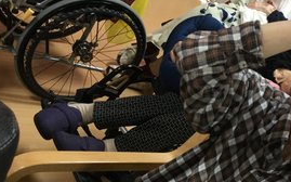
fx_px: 484
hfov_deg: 33.0
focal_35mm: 61
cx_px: 207
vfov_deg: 21.2
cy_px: 125
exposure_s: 1/30
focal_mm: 3.3
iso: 100
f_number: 2.4
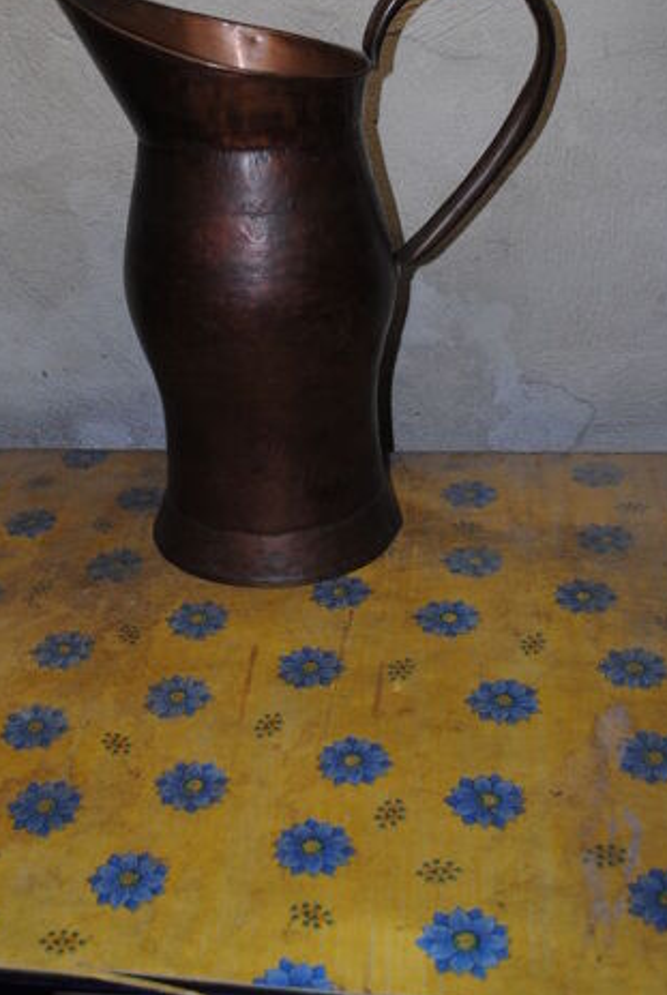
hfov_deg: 26.4
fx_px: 1412
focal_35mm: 51
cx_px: 217
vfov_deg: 38.4
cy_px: 331
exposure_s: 1/60
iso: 200
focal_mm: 22
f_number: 4
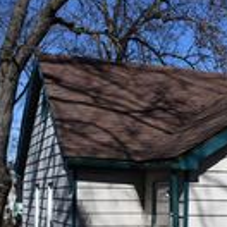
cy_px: 193
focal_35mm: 87
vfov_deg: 19.7
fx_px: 645
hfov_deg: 18.4
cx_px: 306
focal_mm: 18
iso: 50
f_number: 9
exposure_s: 1/320
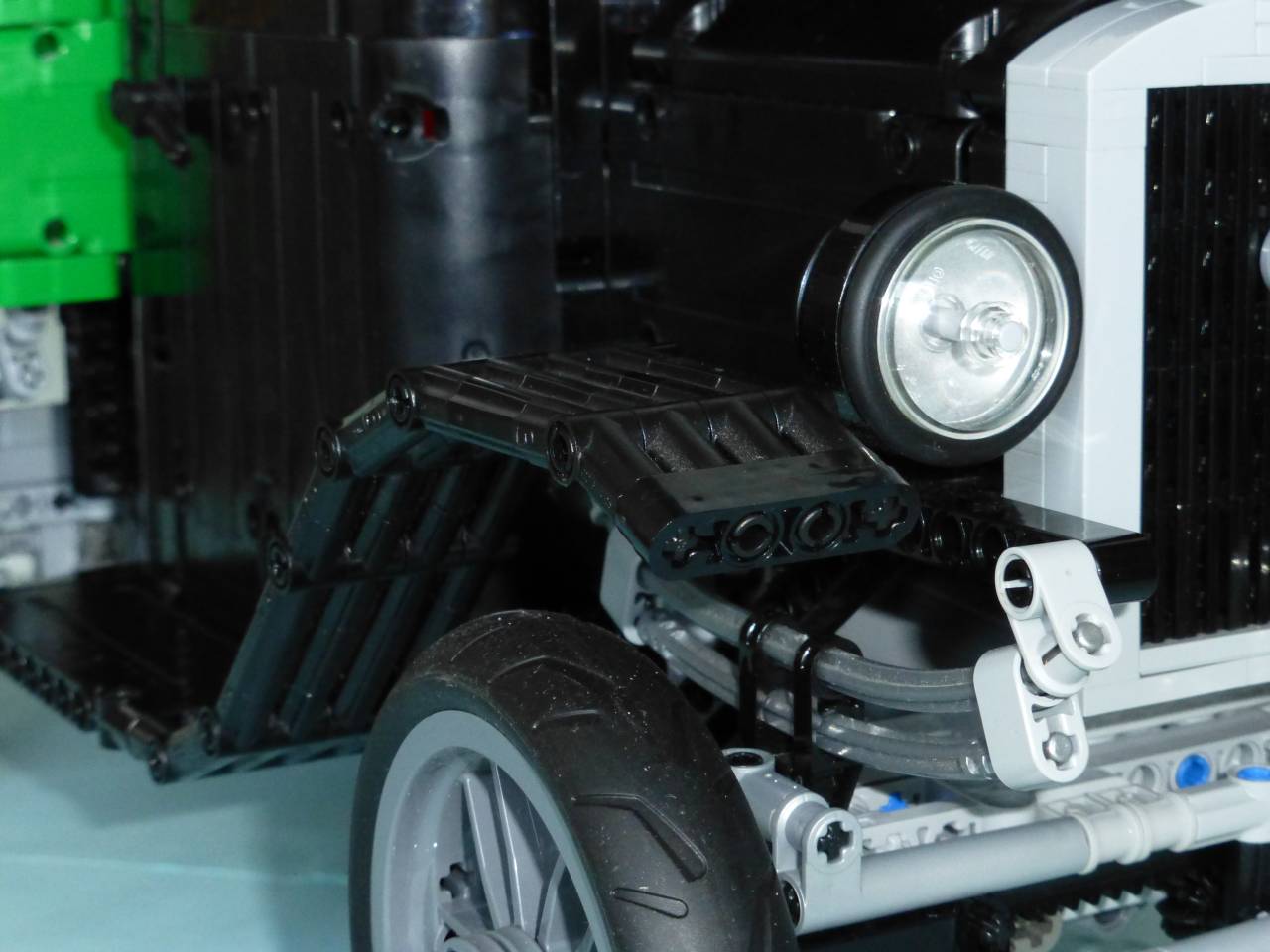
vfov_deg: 17.4
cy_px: 476
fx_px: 3119
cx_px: 635
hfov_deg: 23.0
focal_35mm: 85
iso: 800
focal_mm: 15.1
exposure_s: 1/60
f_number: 5.2
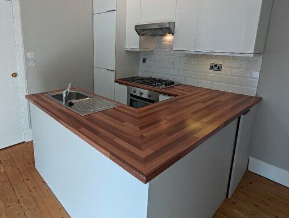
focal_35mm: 22
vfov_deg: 60.6
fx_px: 184
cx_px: 112
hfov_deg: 75.2
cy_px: 85
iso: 101
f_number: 2.2
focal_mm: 2.35
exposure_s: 1/100
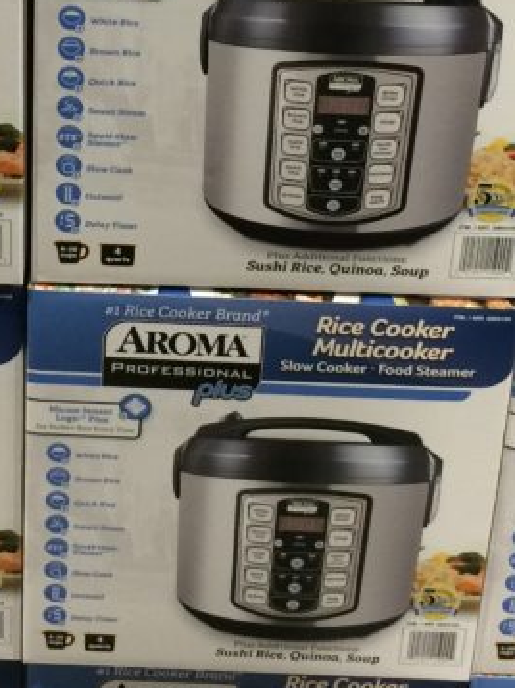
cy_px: 35
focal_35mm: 83
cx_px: 179
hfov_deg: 17.7
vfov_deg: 22.8
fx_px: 1648
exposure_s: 1/30
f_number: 2.2
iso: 160
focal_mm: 4.15
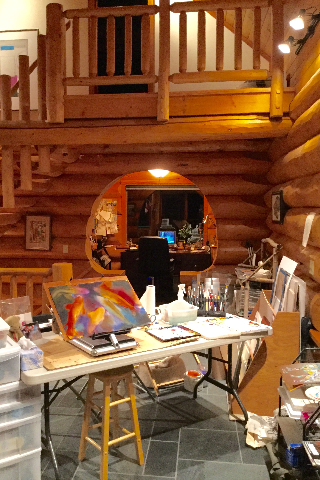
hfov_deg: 39.9
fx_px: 440
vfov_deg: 57.2
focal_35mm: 33
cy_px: 237
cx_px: 138
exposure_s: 1/17
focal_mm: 3.3
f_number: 2.4
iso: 200
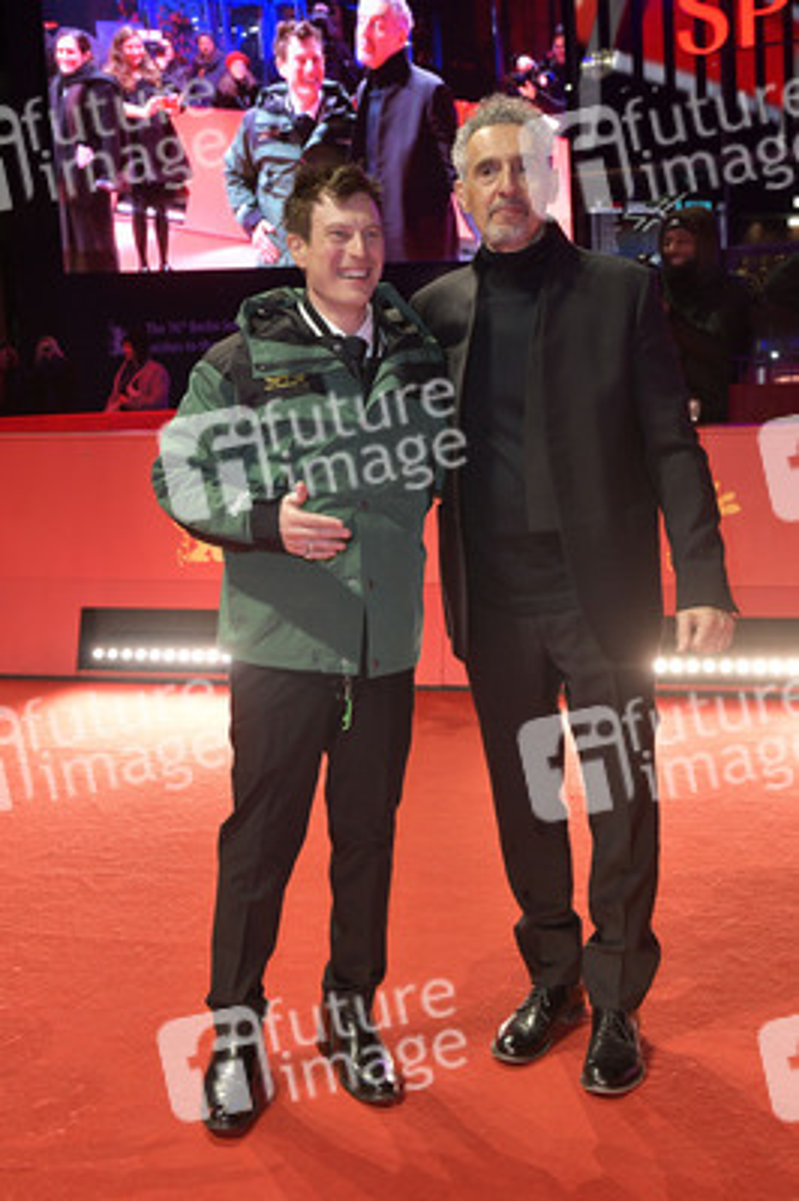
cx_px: 400
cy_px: 600
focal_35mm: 42
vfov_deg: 46.4
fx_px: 1401
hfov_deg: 31.8
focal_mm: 42
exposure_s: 1/250
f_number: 6.3
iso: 2000
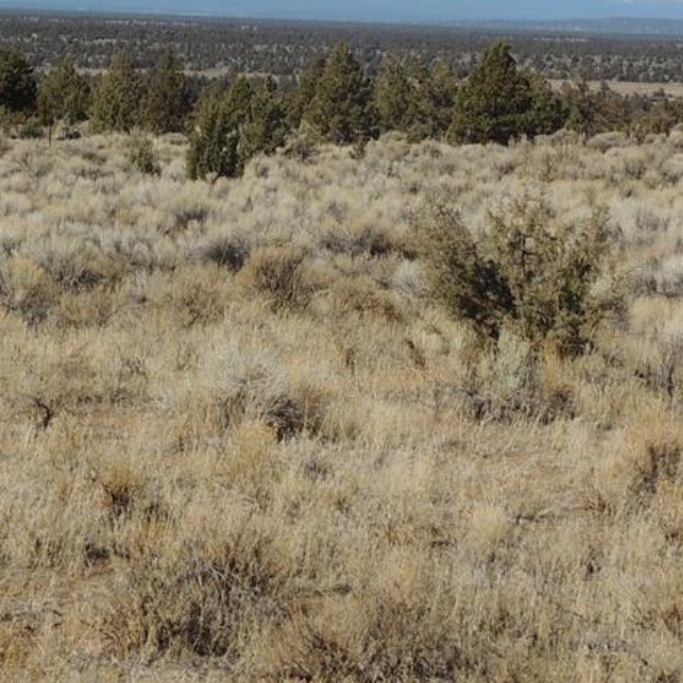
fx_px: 2947
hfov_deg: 13.0
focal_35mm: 132
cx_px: -51
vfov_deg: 13.0
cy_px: -13
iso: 100
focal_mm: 8.3
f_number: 3.9
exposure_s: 1/1250
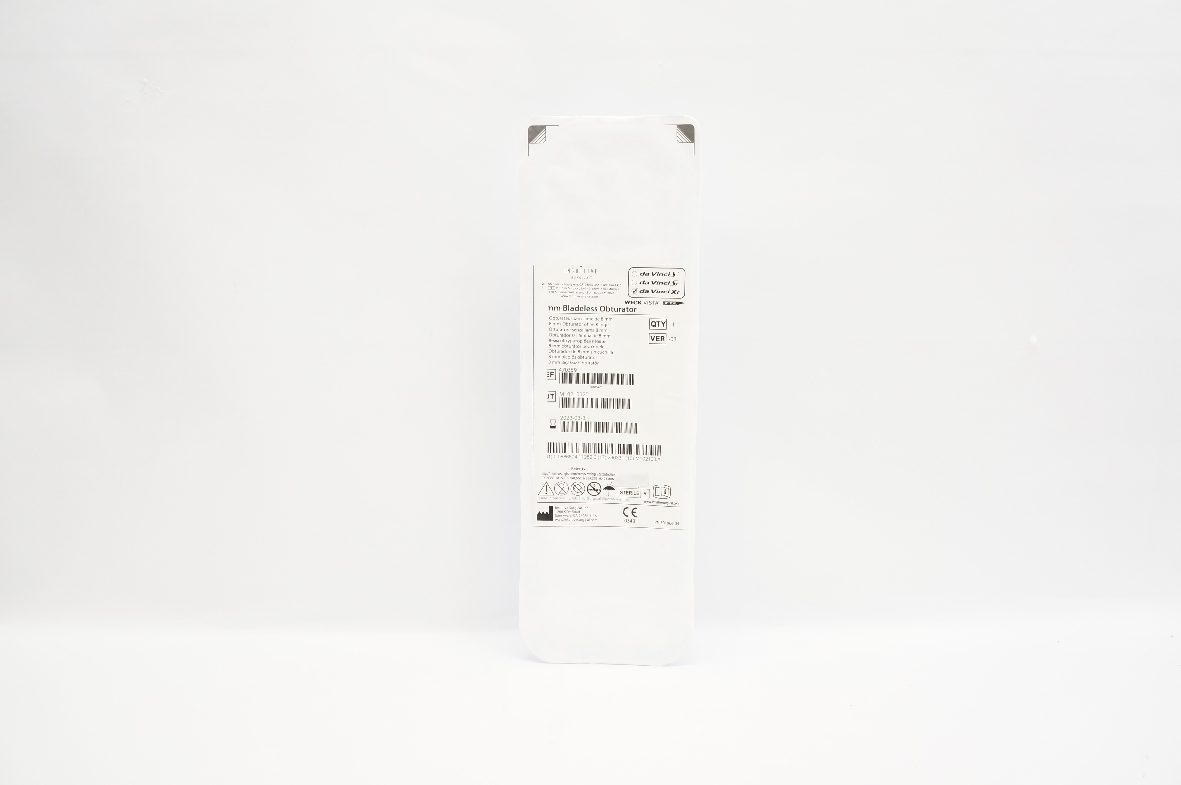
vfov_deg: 47.8
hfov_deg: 67.4
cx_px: 590
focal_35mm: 27
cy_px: 392
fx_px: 885
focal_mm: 18
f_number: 5.6
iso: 800
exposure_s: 1/125
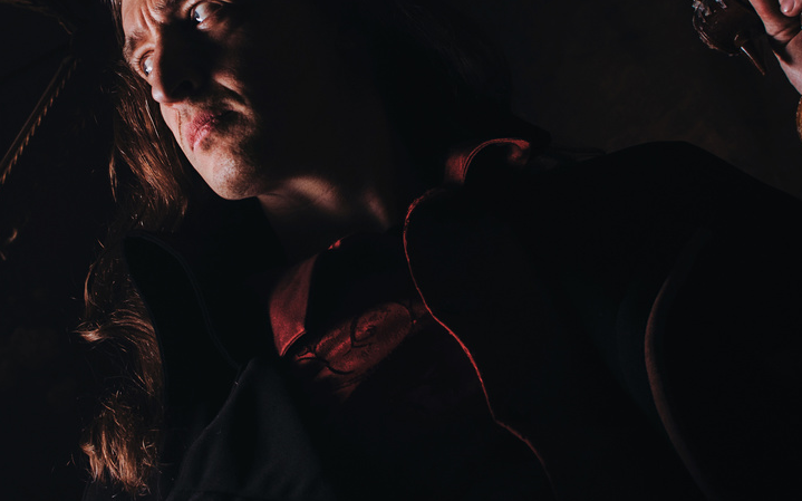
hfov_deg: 19.9
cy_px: 120
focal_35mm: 104
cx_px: 205
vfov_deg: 12.5
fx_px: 2272
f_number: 5
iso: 250
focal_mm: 35
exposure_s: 1/125
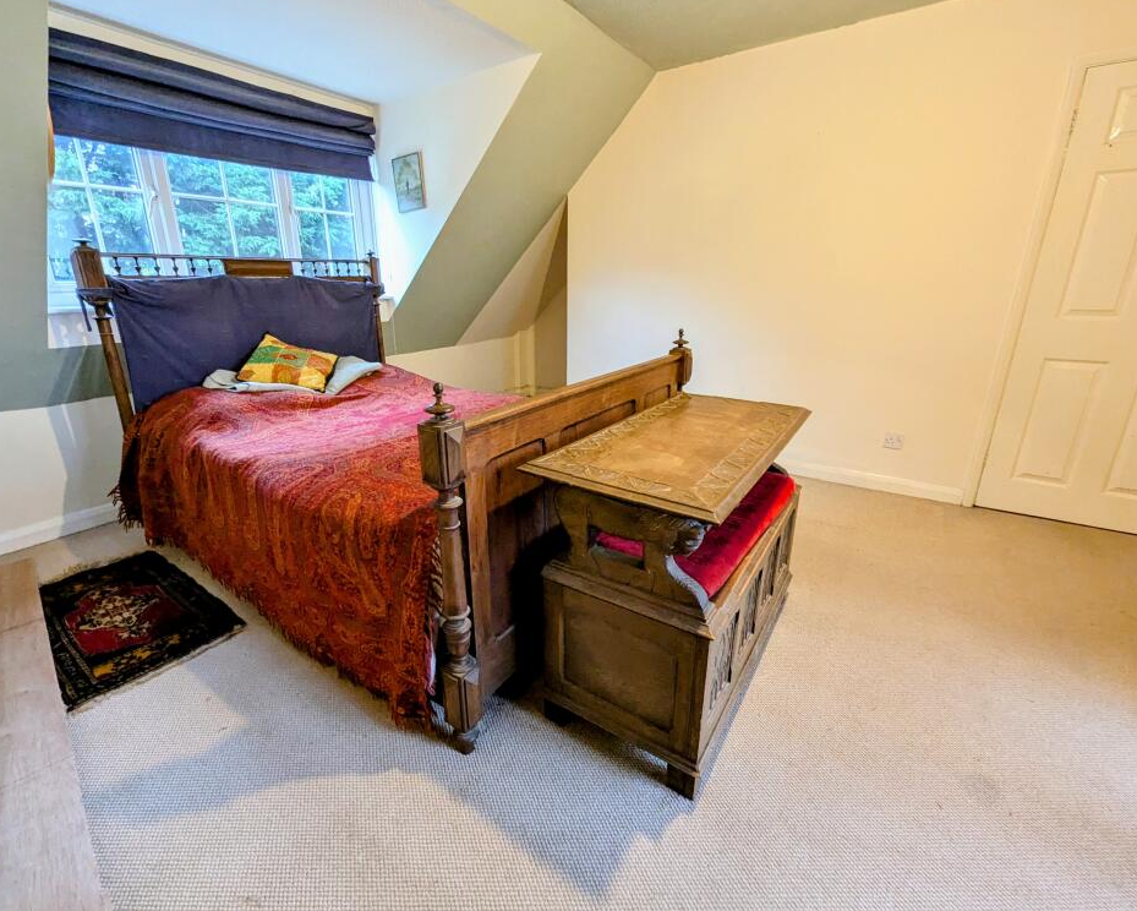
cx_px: 532
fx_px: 471
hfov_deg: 100.5
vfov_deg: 88.0
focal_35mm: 14
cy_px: 440
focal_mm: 1.95
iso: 308
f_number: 2.2
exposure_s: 1/25
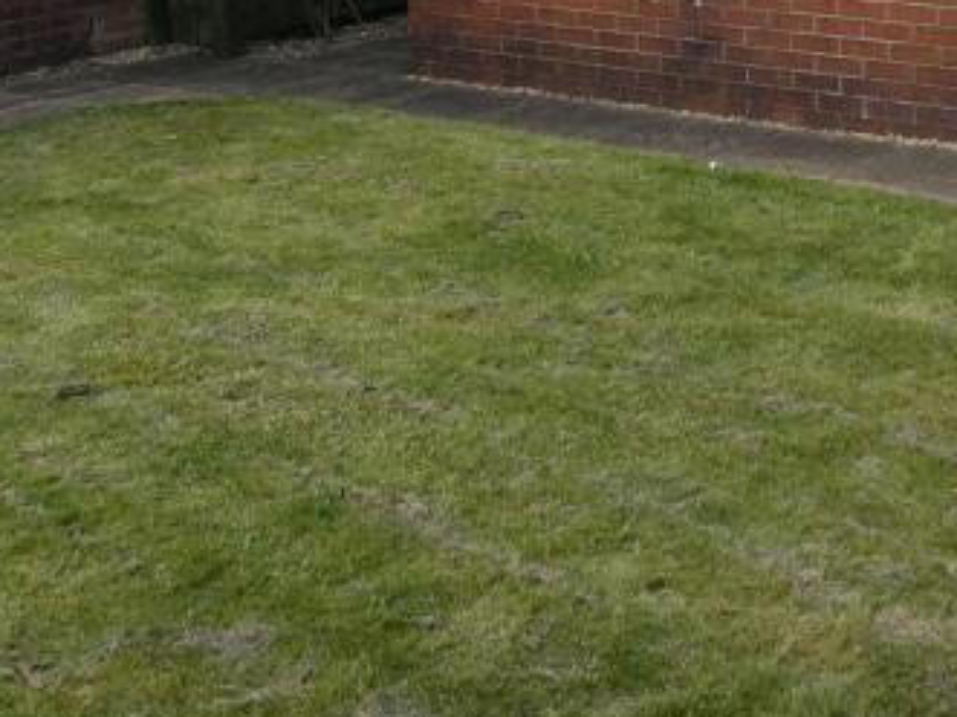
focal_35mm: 68
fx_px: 1879
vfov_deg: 21.0
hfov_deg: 27.5
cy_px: 40
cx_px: 870
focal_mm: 3.9
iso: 80
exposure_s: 1/640
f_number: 2.9
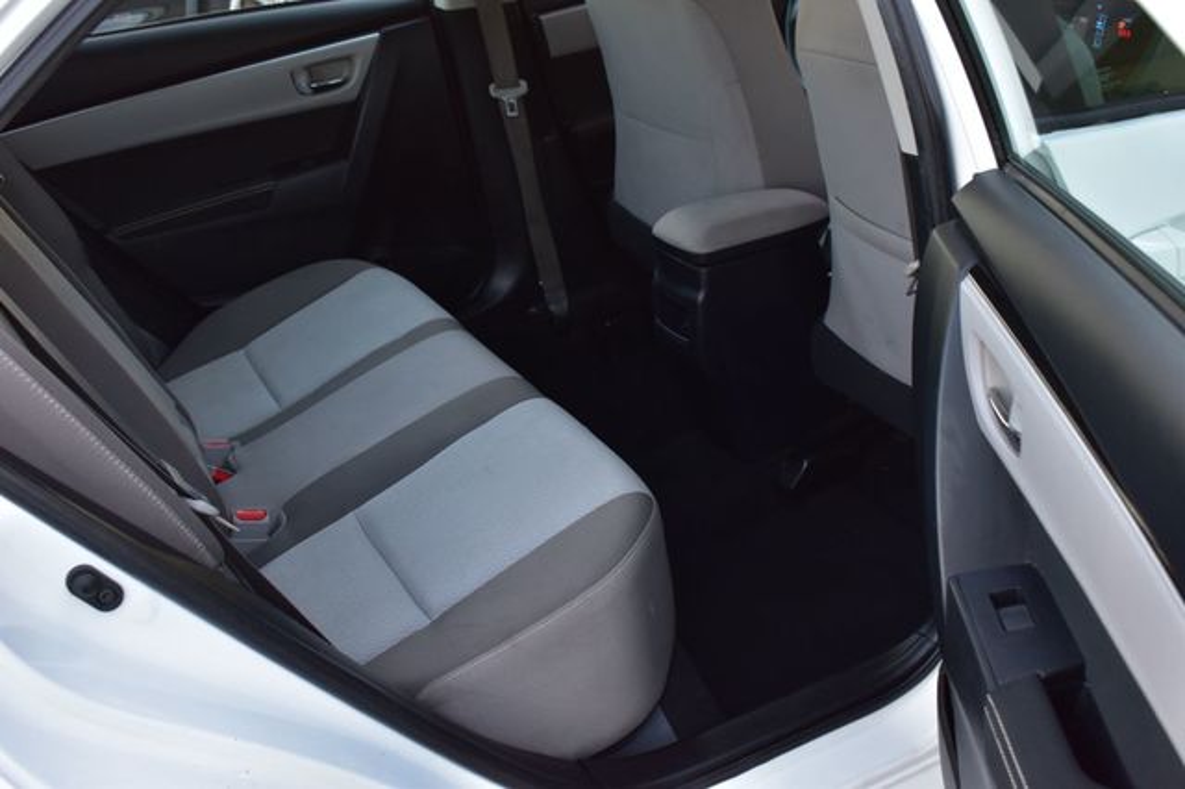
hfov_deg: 49.6
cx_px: 592
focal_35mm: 39
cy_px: 394
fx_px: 1283
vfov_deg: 34.2
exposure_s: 1/15
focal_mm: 26
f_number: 6.3
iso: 720
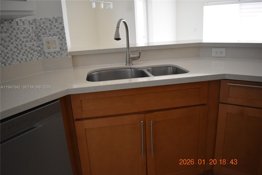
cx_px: 131
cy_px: 88
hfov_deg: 67.4
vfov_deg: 47.9
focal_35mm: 27
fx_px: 196
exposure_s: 1/125
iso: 2200
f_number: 3.5
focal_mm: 18
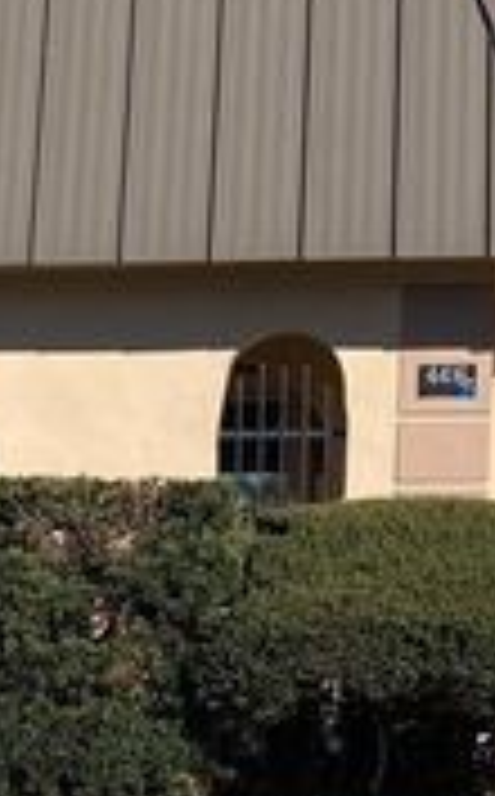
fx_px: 2427
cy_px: 893
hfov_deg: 11.3
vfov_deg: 17.9
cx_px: -148
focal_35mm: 112
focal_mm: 3.99
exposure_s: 1/2208
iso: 20
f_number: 1.8
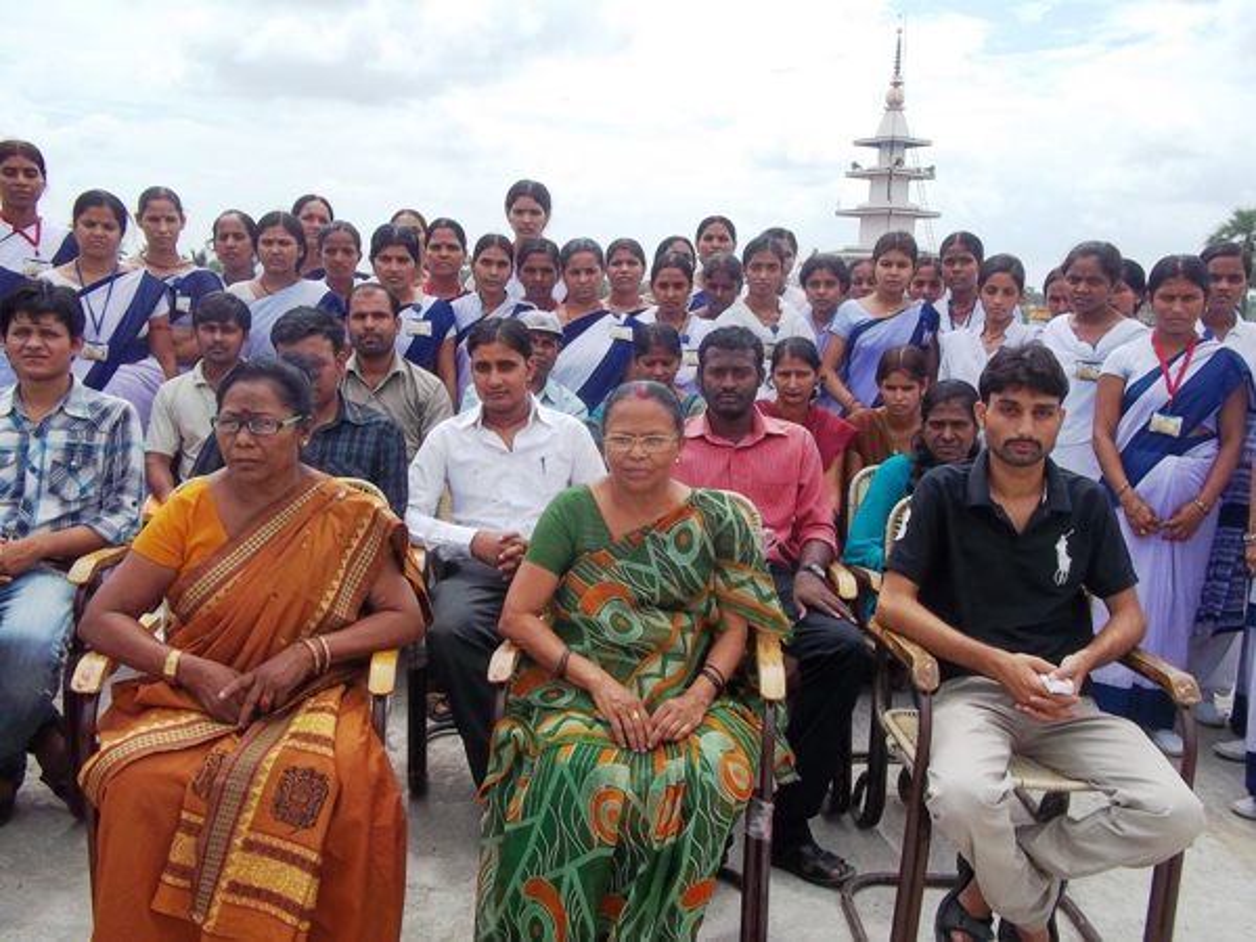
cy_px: 471
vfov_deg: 44.2
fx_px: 1161
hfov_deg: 56.8
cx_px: 628
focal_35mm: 32
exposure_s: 1/400
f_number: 5.5
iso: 80
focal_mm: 5.7
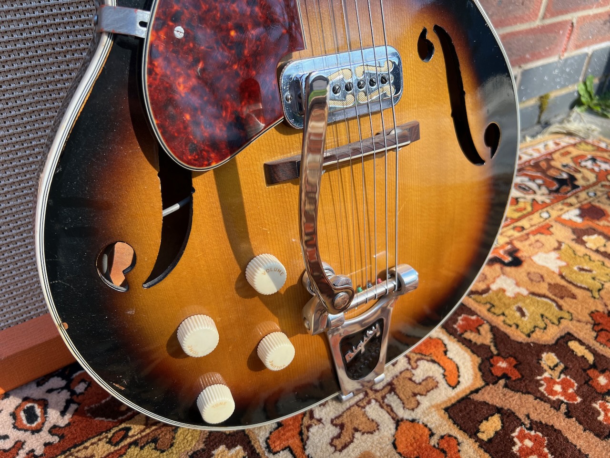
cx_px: 305
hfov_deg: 67.3
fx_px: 458
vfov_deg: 53.1
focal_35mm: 26
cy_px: 229
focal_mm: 5.7
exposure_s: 1/628
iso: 50
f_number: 1.5
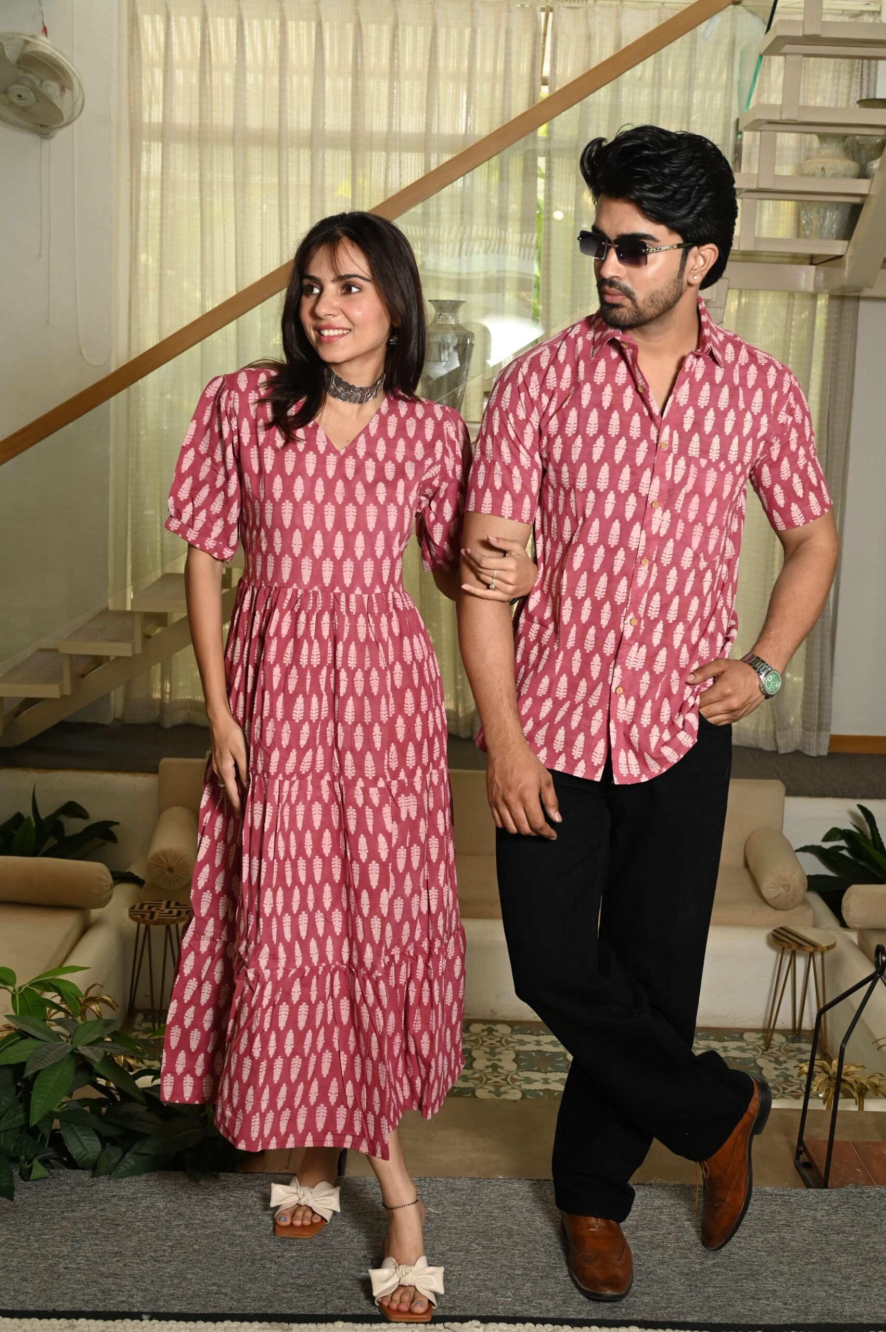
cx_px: 443
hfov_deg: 31.1
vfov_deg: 45.5
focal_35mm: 43
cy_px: 666
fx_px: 1590
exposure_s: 1/160
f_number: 7.1
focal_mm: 43
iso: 640
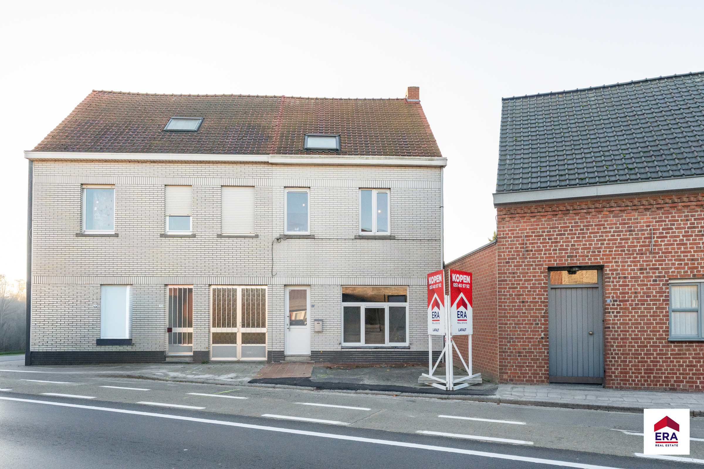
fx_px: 469
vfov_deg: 53.1
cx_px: 352
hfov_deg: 73.7
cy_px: 234
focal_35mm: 24
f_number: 11
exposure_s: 1/800
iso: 1000
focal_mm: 24
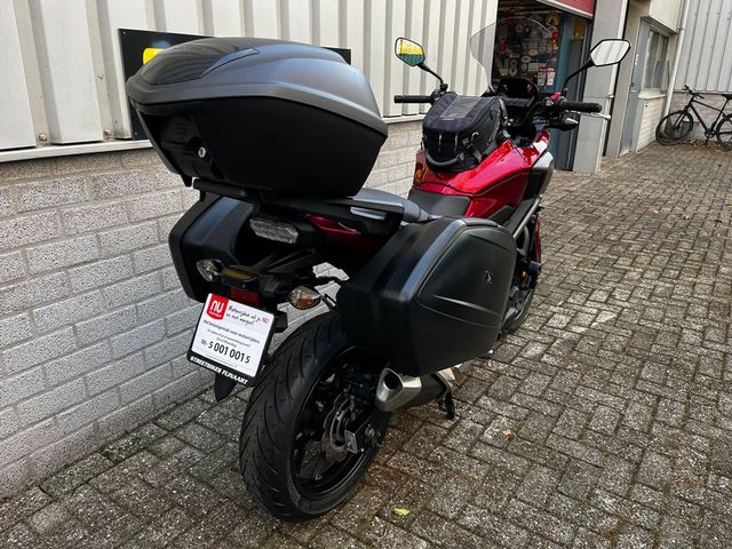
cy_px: 274
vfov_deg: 53.1
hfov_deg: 67.3
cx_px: 366
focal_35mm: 26
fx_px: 550
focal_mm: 5.1
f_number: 1.6
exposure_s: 1/121
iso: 100
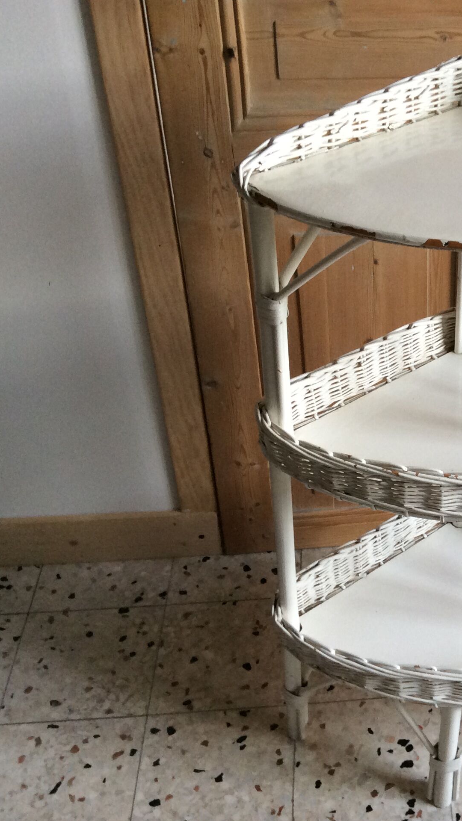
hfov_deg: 24.3
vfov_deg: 43.7
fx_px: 1024
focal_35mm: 47
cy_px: 412
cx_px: 465
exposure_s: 1/24
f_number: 2.4
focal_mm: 3.3
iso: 80
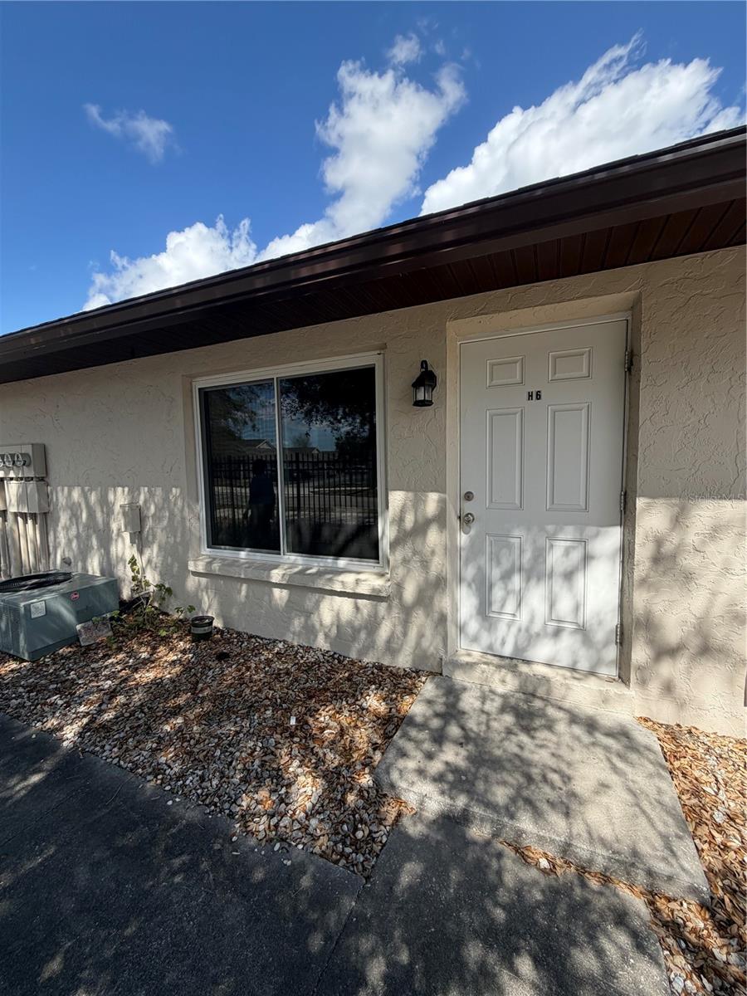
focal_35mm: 14
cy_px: 498
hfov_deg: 85.7
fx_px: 403
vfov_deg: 102.1
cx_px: 374
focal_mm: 2.22
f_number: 2.2
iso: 40
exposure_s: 1/770
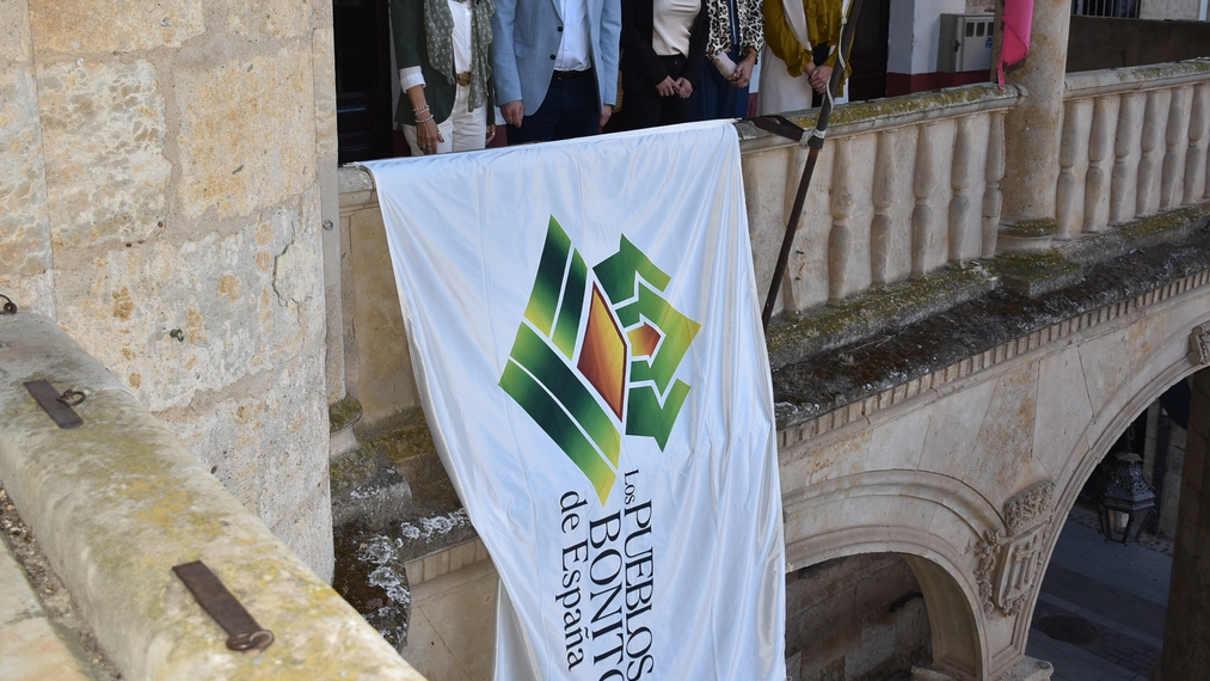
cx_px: 658
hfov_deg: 49.3
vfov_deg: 28.9
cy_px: 254
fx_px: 1316
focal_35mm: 41
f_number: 3.5
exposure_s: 1/200
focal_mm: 22
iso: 100
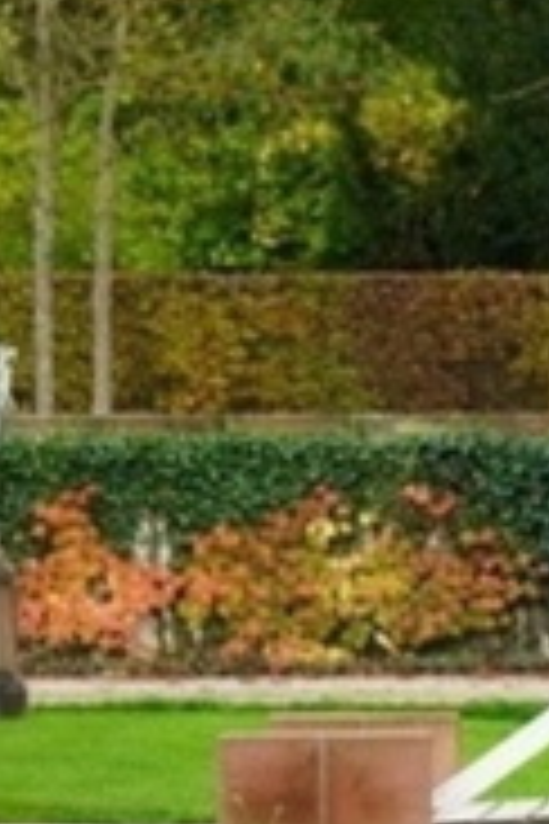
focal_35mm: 436
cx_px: 1026
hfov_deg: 3.1
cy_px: 1265
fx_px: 9973
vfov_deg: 4.7
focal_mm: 104
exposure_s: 1/125
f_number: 4
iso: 125
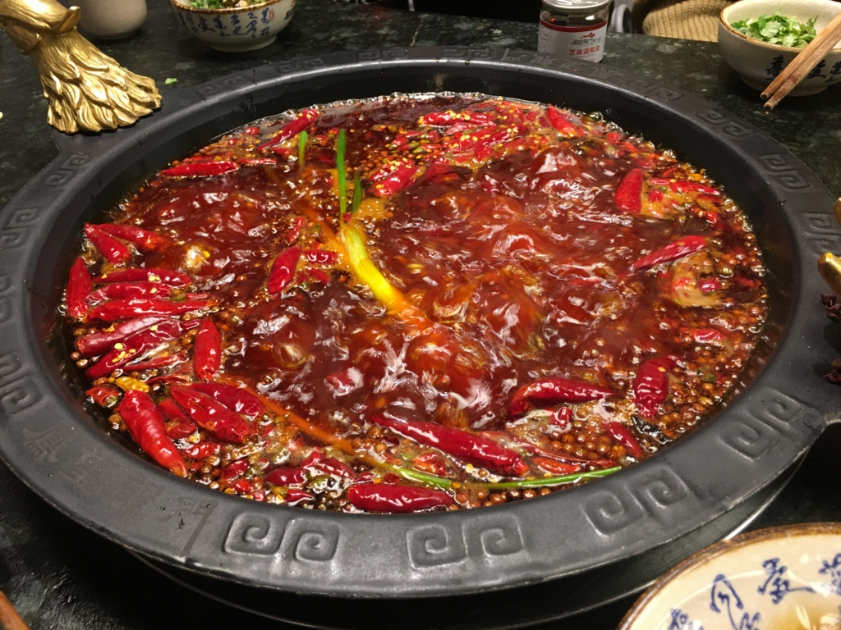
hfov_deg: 61.7
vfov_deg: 48.2
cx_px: 420
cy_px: 315
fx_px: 705
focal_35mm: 29
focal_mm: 4.15
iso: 50
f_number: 2.2
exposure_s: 1/17
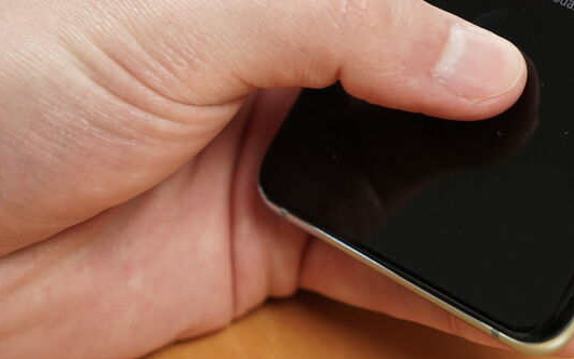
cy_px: 87
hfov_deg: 16.0
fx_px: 2018
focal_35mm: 129
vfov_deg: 10.1
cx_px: 500
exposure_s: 1/200
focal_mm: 70
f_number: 5
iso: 1250
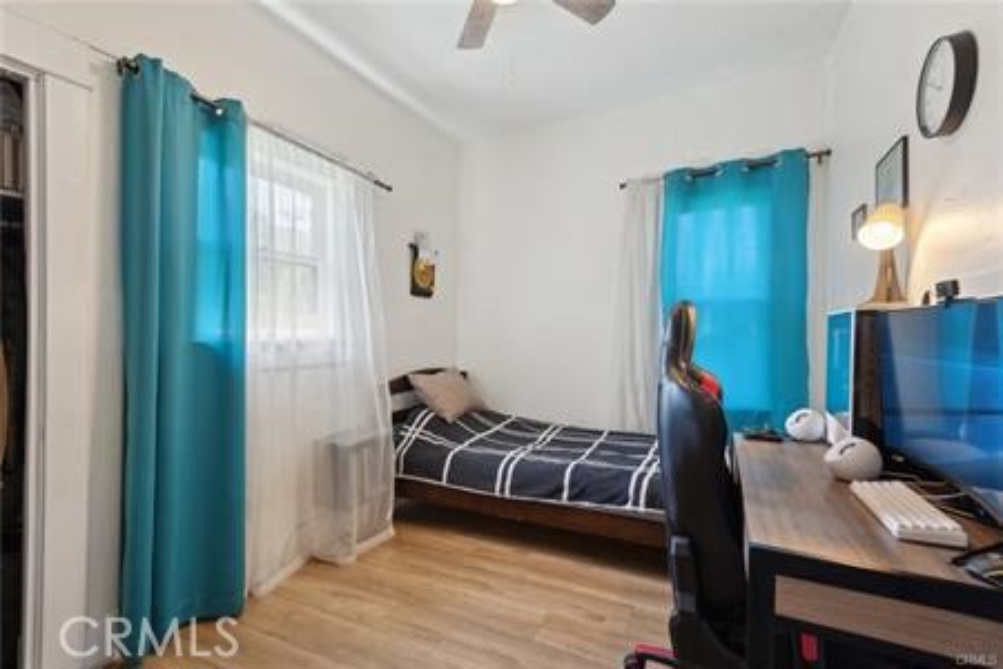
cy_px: 334
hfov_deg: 96.7
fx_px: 446
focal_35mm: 16
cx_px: 502
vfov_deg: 73.7
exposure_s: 1/15
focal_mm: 16
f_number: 6.3
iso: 400
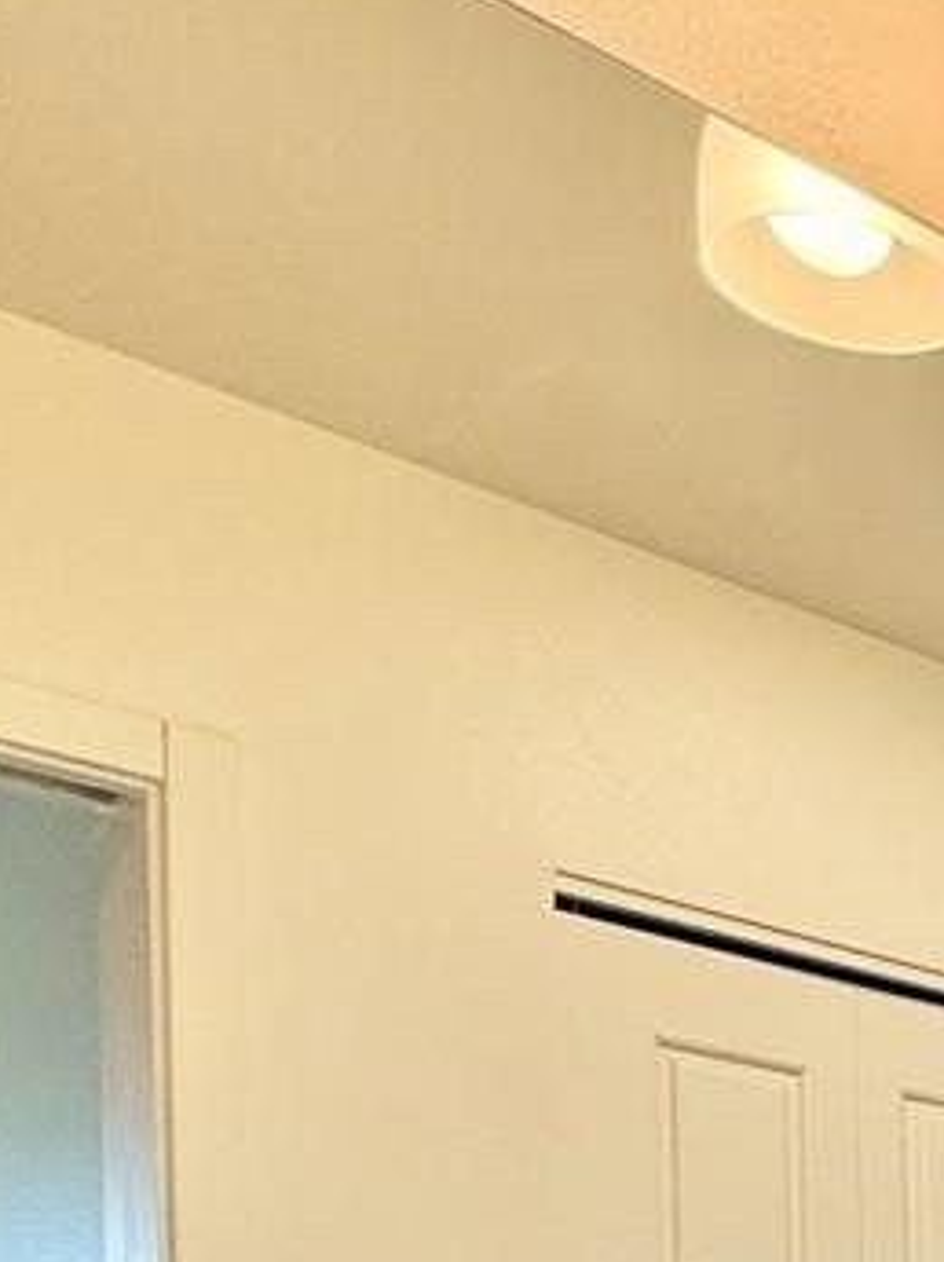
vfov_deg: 24.9
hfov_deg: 13.1
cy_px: 1738
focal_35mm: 65
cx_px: 2528
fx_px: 2368
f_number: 2.2
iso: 80
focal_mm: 2.22
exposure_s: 1/120
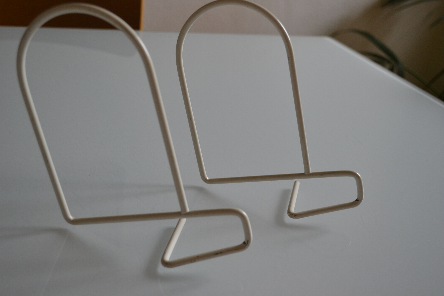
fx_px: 536
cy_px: 148
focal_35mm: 44
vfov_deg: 30.8
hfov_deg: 45.0
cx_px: 222
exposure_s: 1/50
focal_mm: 29
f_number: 4.5
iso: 400
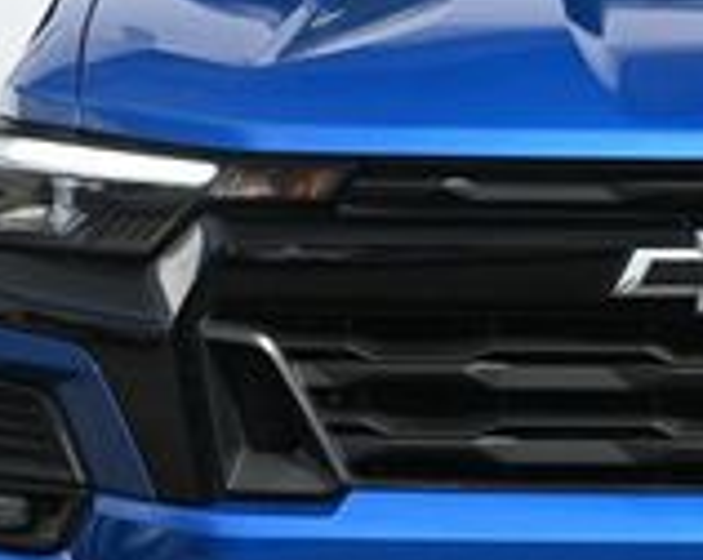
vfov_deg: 6.2
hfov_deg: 7.7
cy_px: 260
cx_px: 743
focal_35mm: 251
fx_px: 5216
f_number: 6
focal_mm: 44
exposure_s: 1/250
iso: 100
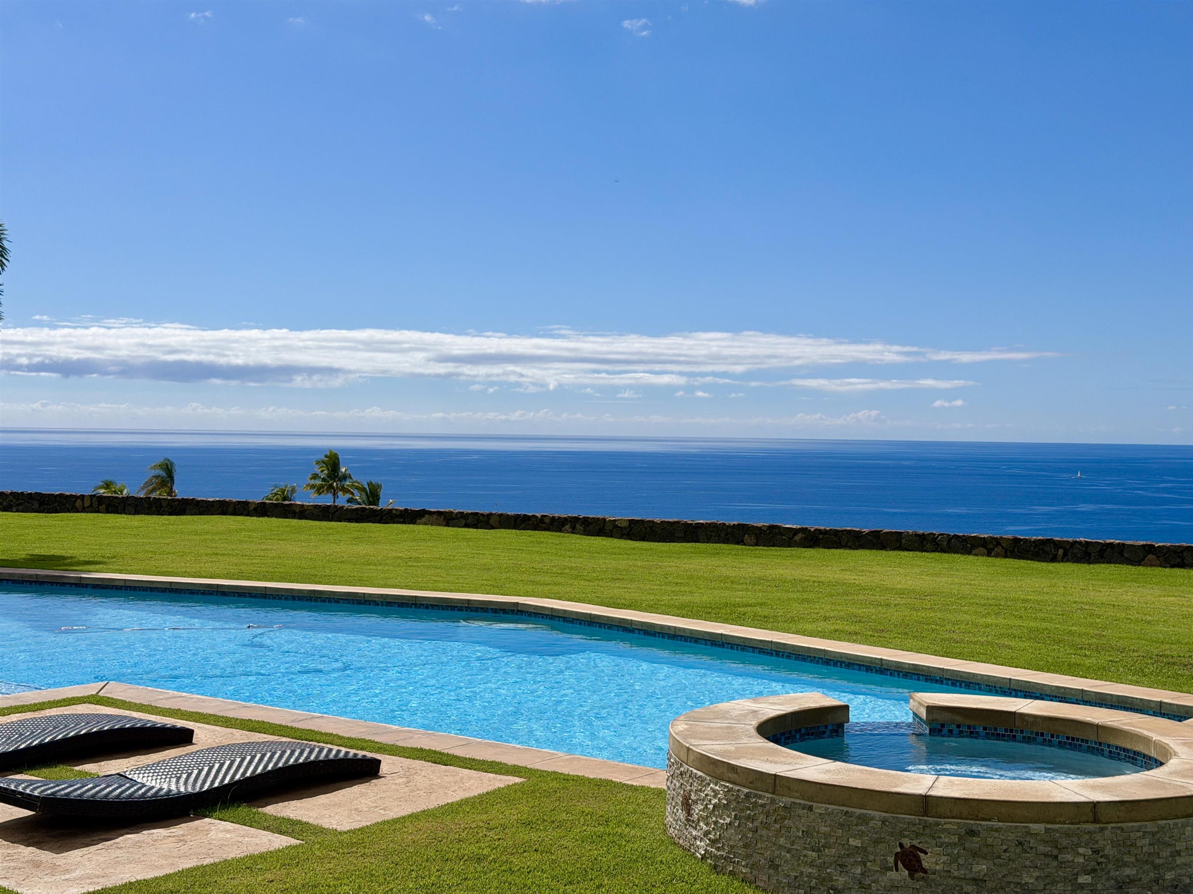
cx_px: 596
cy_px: 447
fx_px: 1654
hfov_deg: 39.7
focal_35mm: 48
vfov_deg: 30.3
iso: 80
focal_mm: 6.76
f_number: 1.78
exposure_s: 1/16129
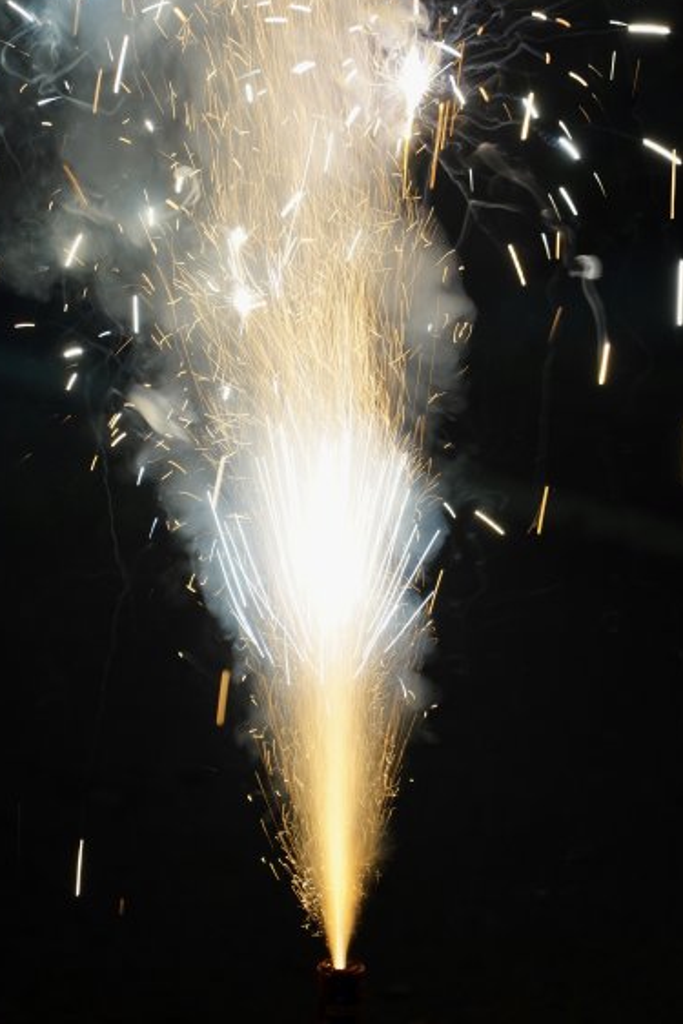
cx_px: 319
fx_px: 6272
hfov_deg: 6.2
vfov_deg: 9.3
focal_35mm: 221
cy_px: 476
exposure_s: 1/60
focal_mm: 135
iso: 400
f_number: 5.6
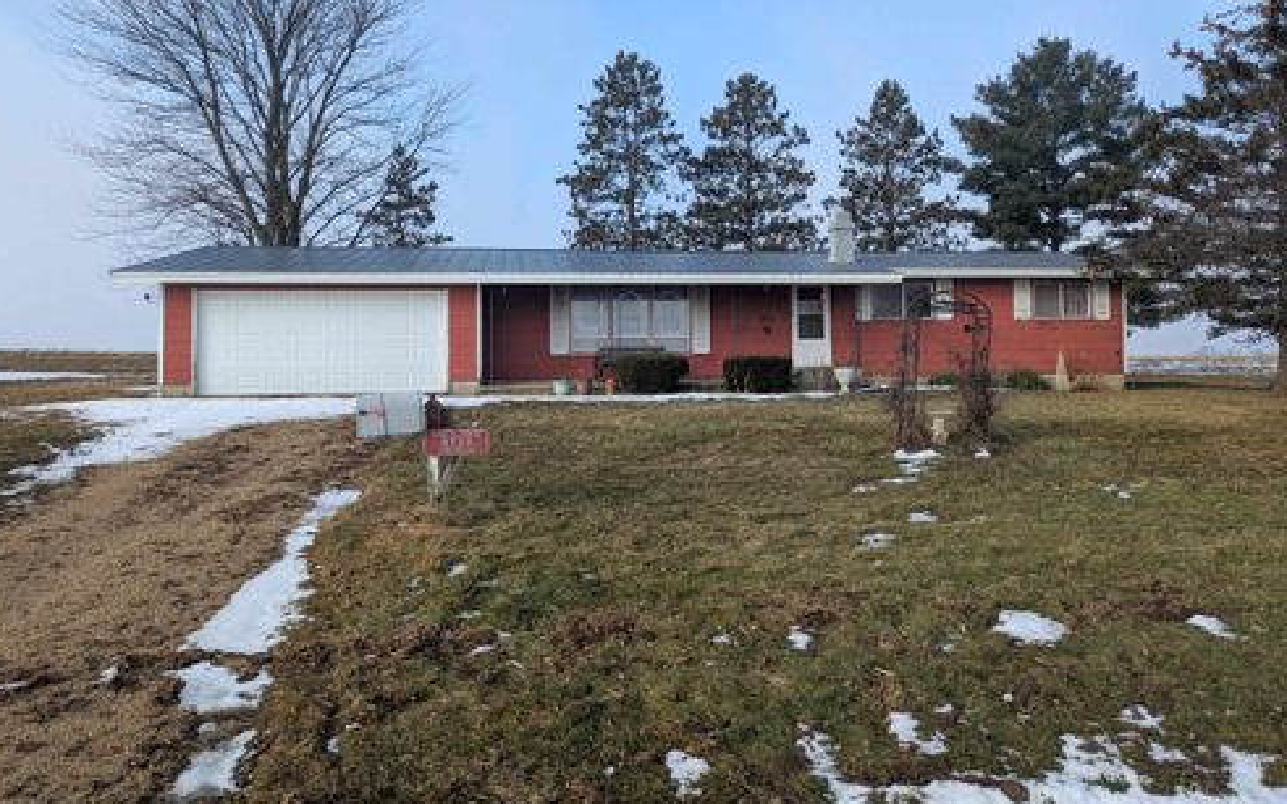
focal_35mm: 27
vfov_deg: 45.9
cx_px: 642
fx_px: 947
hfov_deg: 68.4
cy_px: 339
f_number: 1.89
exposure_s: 1/1060
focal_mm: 5.43
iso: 42
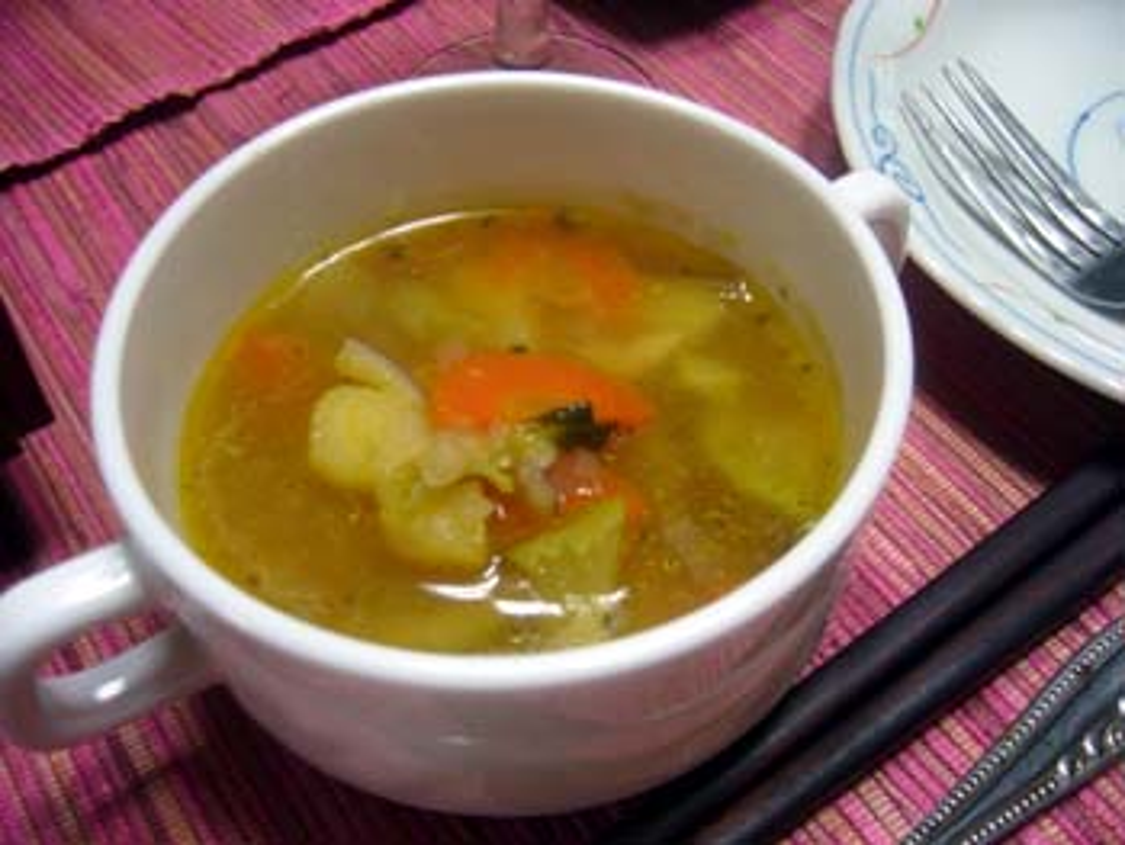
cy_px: 422
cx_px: 562
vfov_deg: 40.7
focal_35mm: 35
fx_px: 1138
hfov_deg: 52.6
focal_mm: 5.8
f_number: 2.8
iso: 80
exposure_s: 1/8
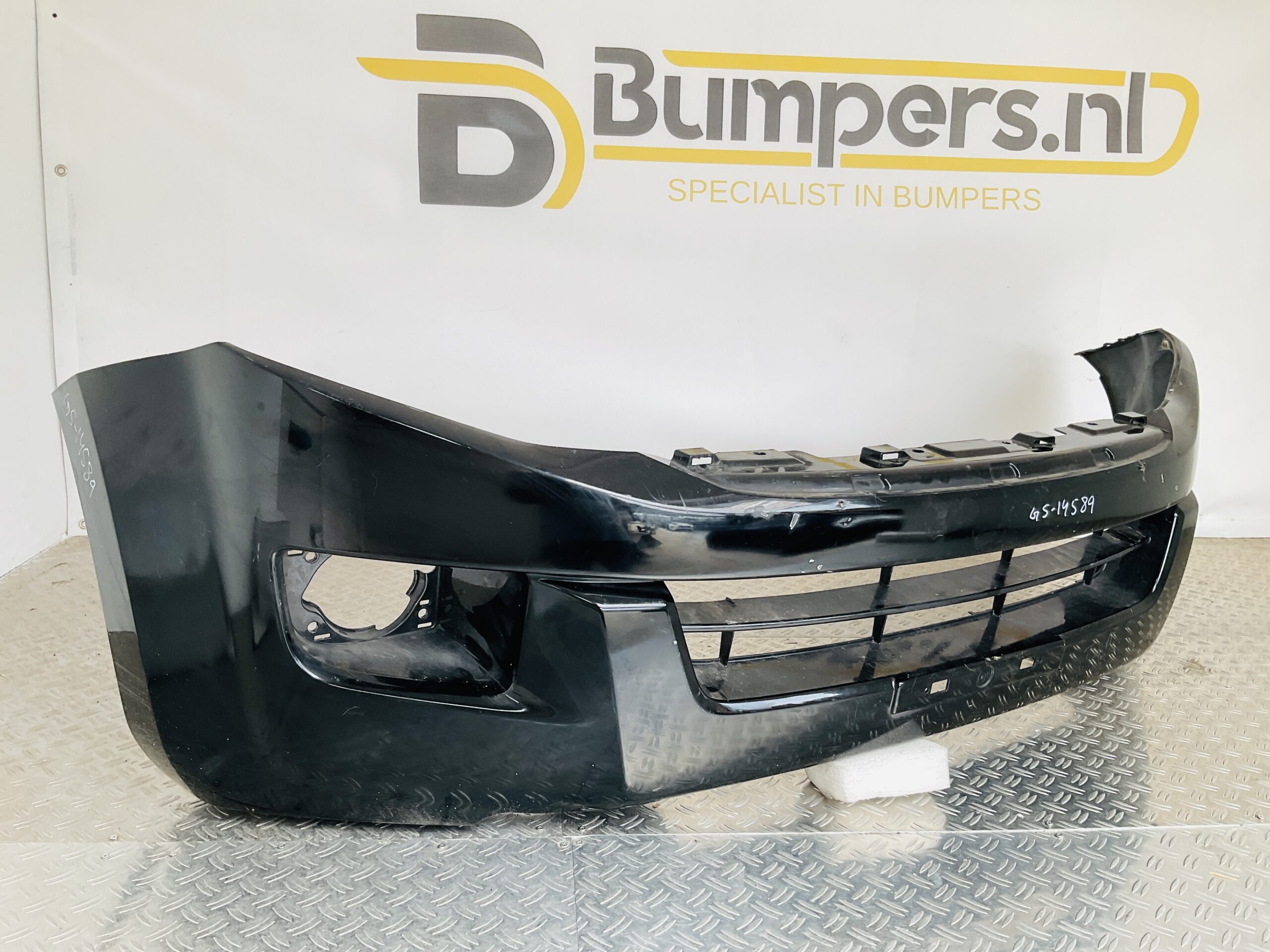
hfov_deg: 61.7
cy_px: 476
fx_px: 1064
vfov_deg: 48.2
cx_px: 635
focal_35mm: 29
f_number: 1.8
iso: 32
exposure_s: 1/120
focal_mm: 3
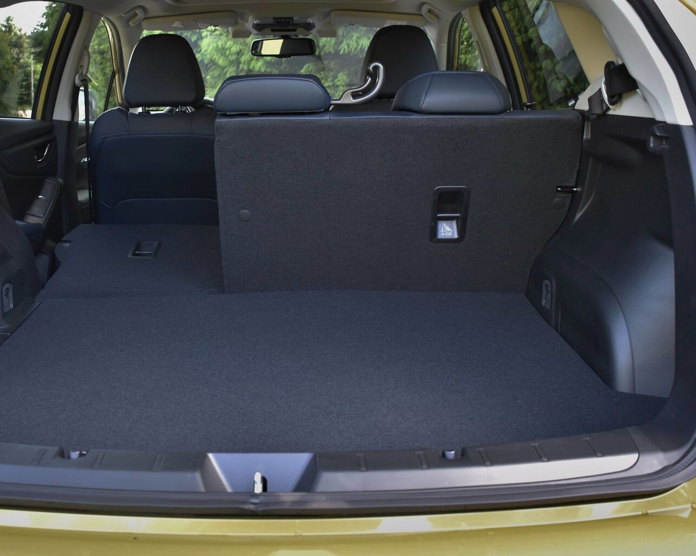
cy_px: 210
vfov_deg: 38.9
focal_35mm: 38
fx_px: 783
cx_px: 277
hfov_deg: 47.6
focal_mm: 18
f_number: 4
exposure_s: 1/60
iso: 400
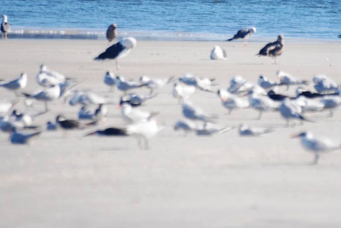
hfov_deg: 2.3
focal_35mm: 890
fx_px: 8442
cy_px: 15
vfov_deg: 1.6
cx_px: 240
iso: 400
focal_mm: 300
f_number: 5.6
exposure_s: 1/1600
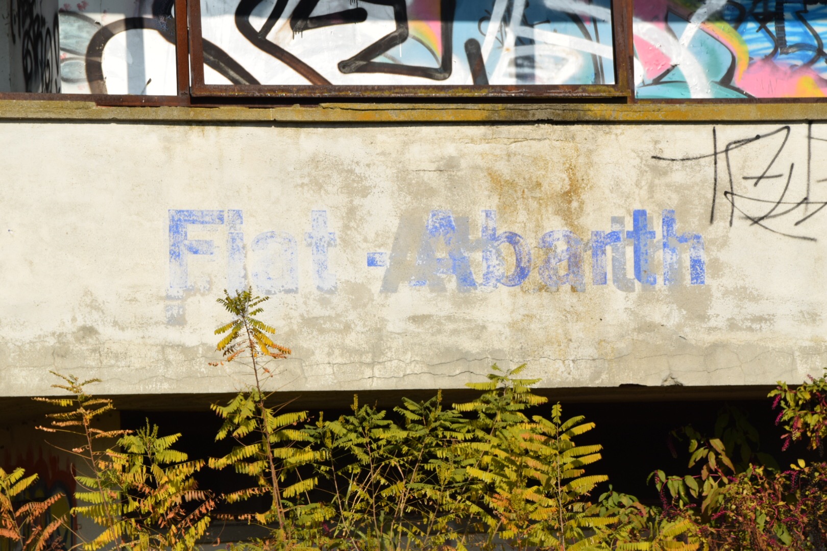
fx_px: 3446
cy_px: 276
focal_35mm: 150
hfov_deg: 13.7
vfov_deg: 9.1
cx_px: 414
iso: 200
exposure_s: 1/500
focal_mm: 100
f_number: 11
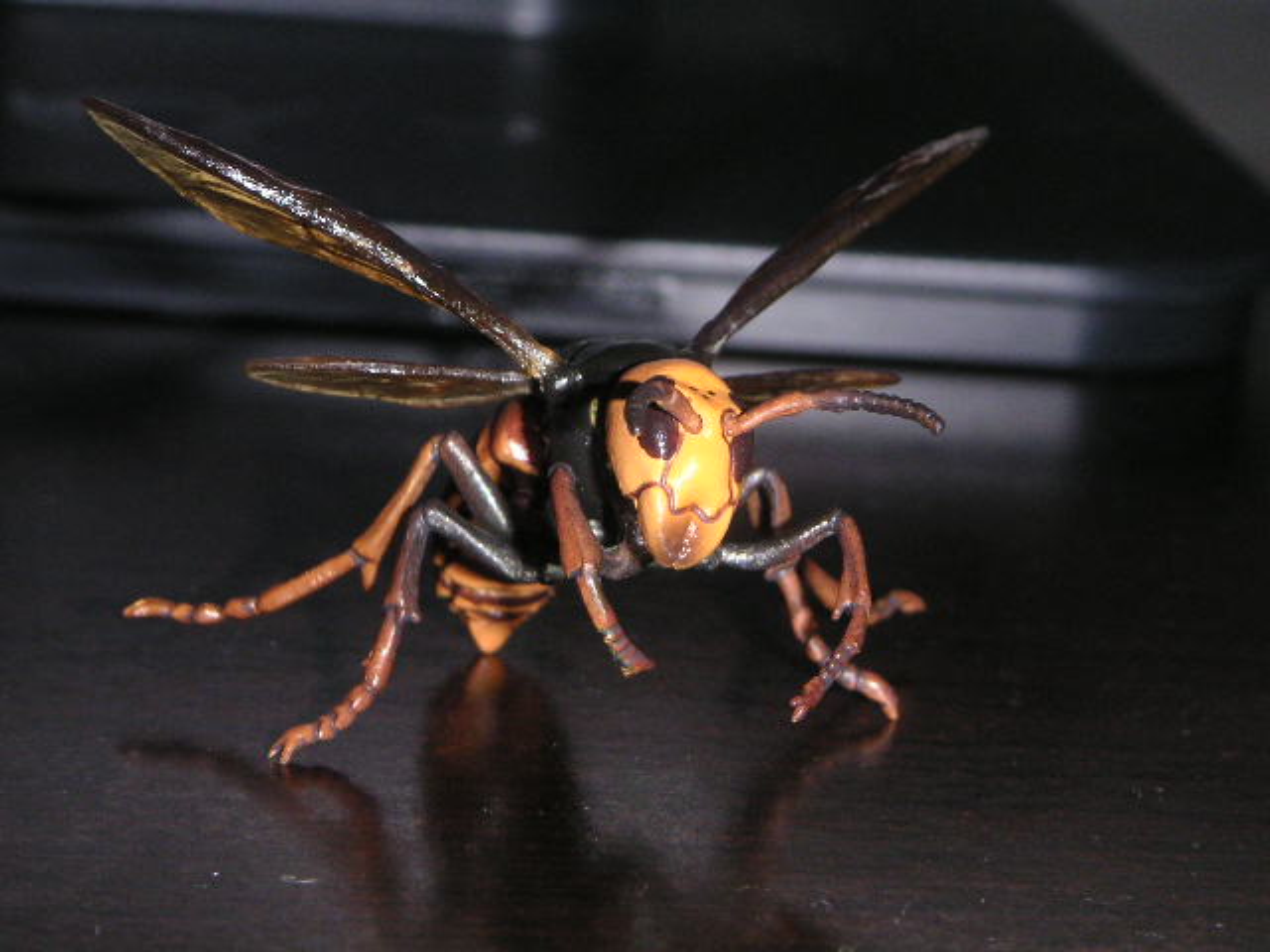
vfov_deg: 13.3
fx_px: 4072
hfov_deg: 17.7
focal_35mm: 111
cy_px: 476
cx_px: 635
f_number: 8
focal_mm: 17.1
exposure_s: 1/111
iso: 160
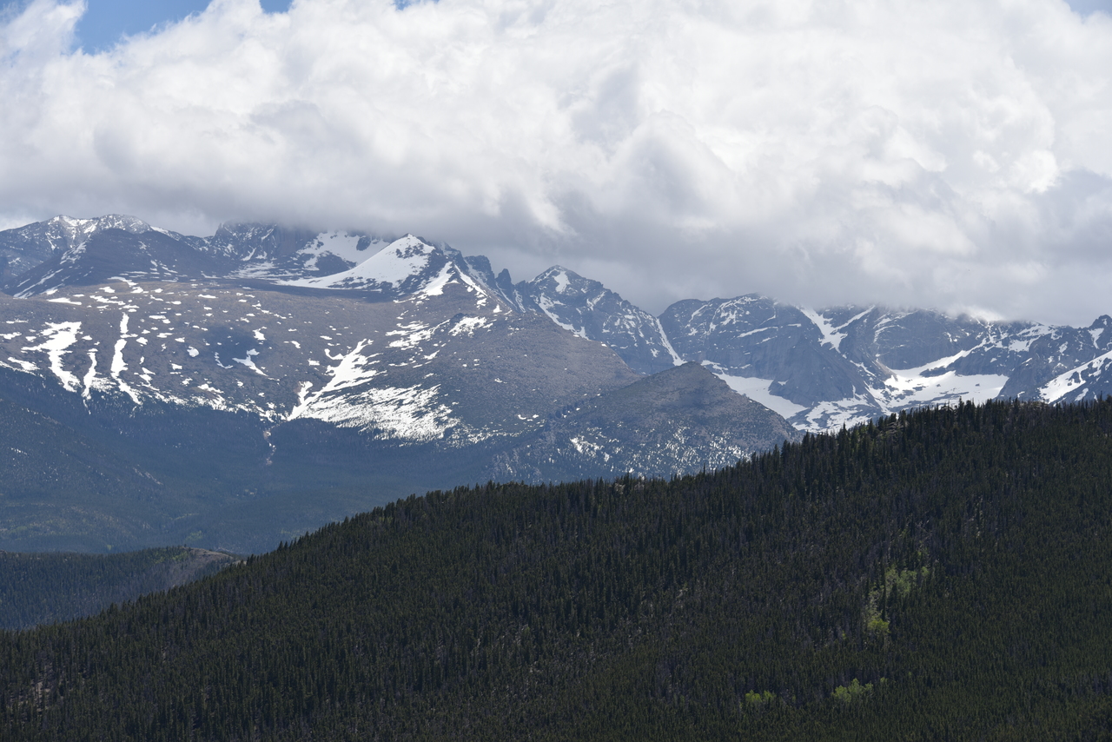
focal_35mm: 112
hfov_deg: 18.3
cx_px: 556
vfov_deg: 12.2
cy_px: 371
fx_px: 3460
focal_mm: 112
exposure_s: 1/320
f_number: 9
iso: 100
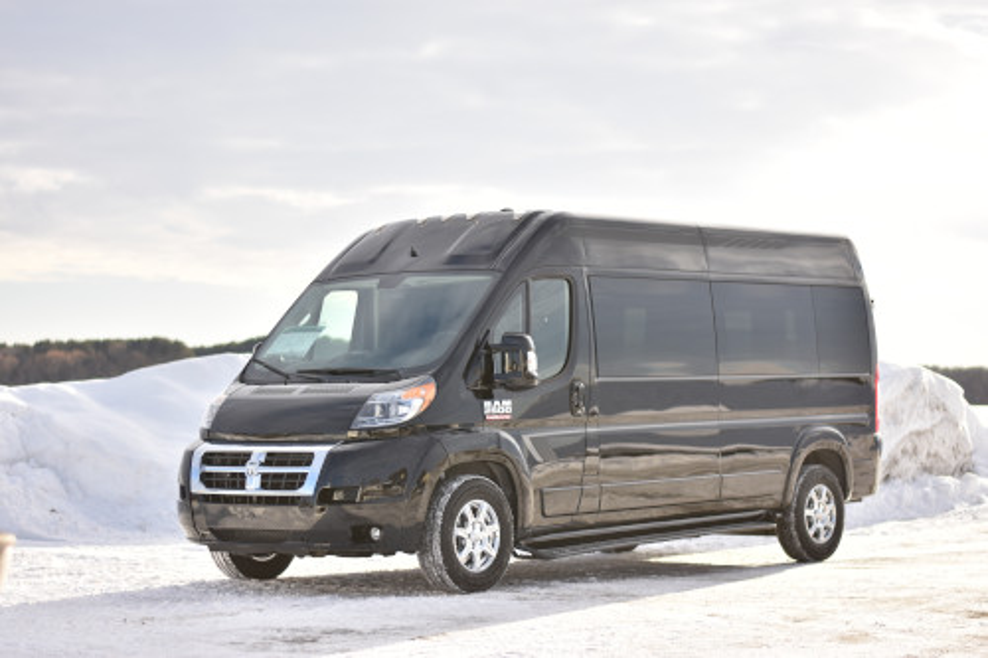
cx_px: 494
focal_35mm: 75
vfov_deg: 18.2
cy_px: 329
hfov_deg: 27.0
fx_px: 2058
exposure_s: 1/5000
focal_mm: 50
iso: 200
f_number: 1.8
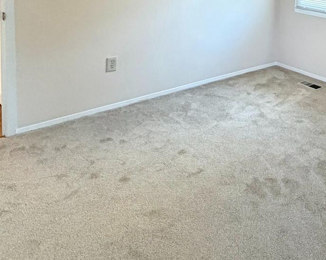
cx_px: 335
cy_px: -25
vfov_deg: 32.2
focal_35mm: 41
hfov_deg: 39.0
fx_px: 395
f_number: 2.2
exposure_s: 1/60
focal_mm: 2.22
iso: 400
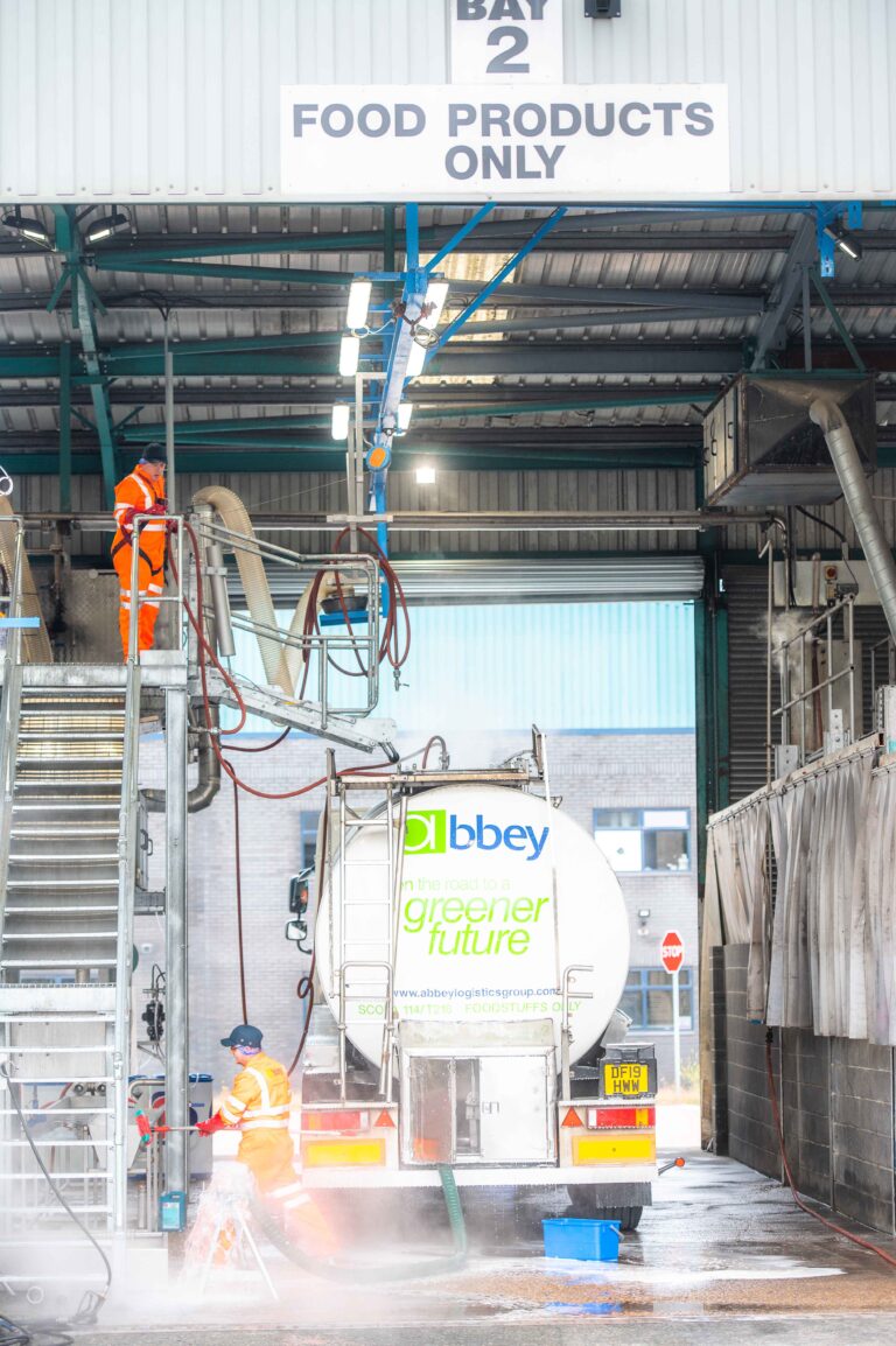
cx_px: 448
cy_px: 673
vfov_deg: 20.0
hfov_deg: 13.4
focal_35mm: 102
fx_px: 3812
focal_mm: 102
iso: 200
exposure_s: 1/320
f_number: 3.5
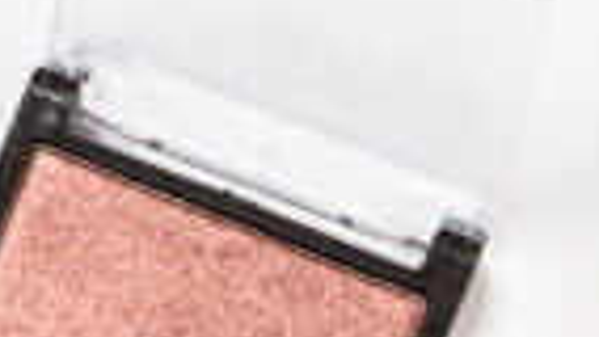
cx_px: -80
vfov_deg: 1.6
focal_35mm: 755
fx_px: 11996
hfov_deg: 2.9
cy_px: 1034
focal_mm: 100
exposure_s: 1/100
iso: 125
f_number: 13
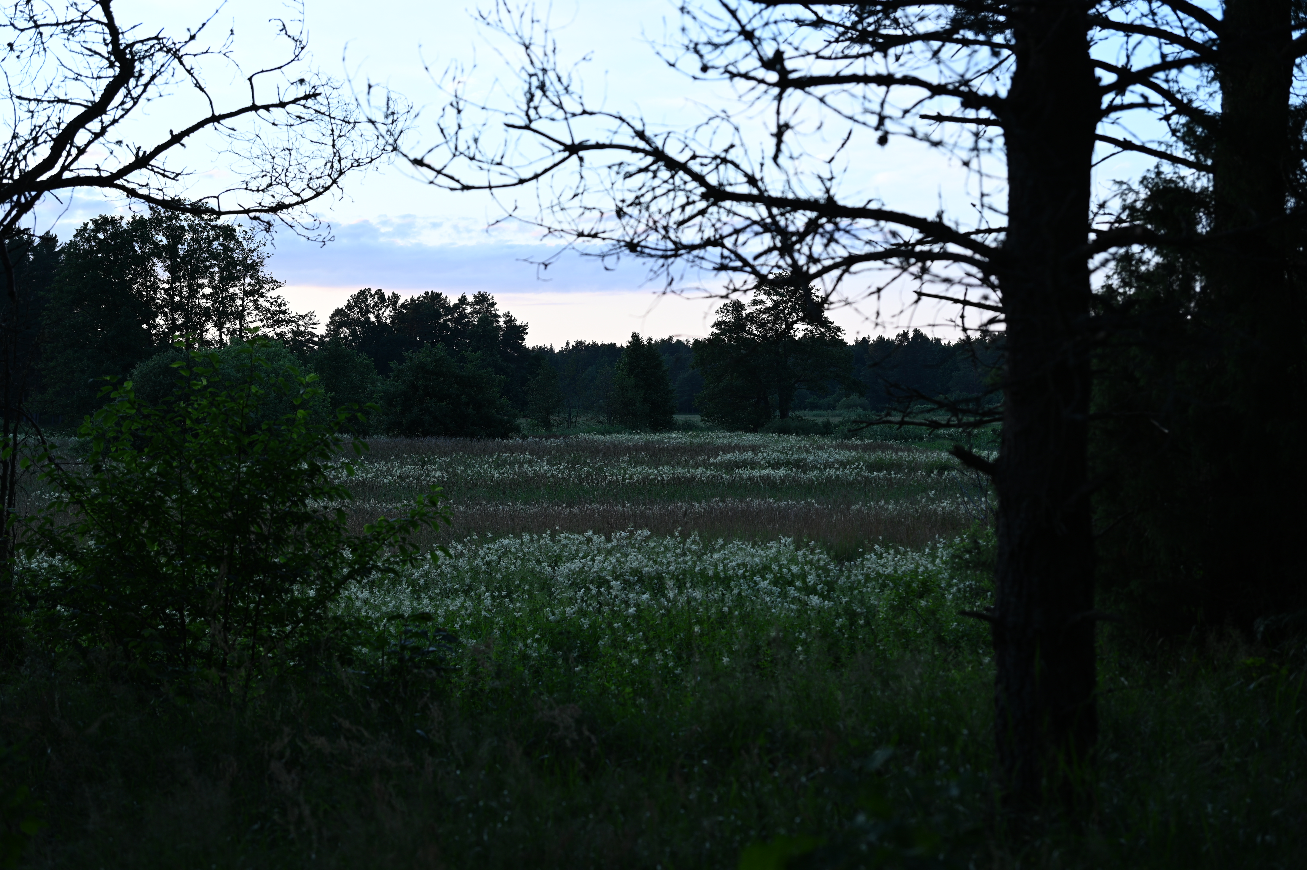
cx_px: 654
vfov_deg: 22.6
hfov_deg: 33.4
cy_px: 435
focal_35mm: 60
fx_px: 2177
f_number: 4
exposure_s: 1/100
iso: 110
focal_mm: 60
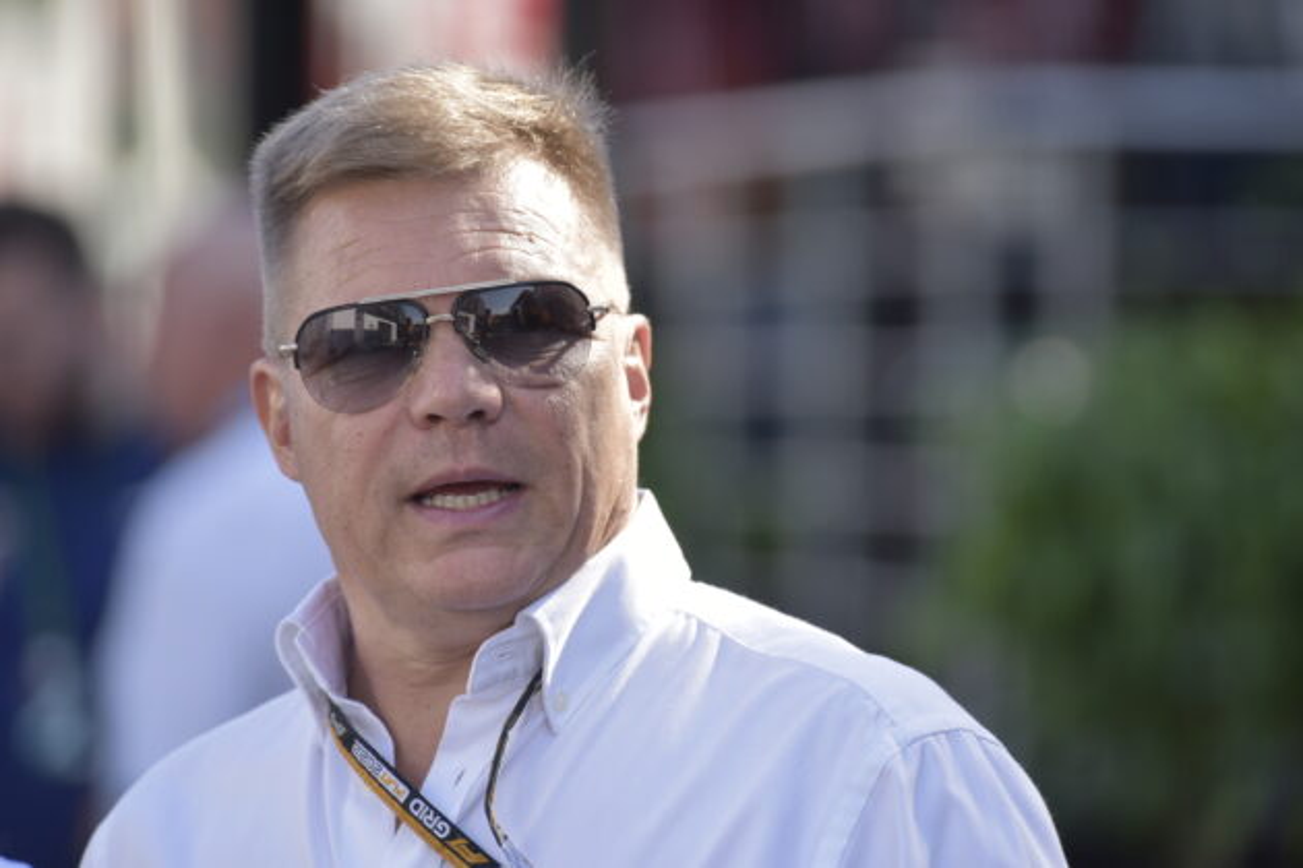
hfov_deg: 6.1
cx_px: 652
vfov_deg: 4.0
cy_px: 434
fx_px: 12305
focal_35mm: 340
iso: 500
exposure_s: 1/640
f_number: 6.3
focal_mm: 340
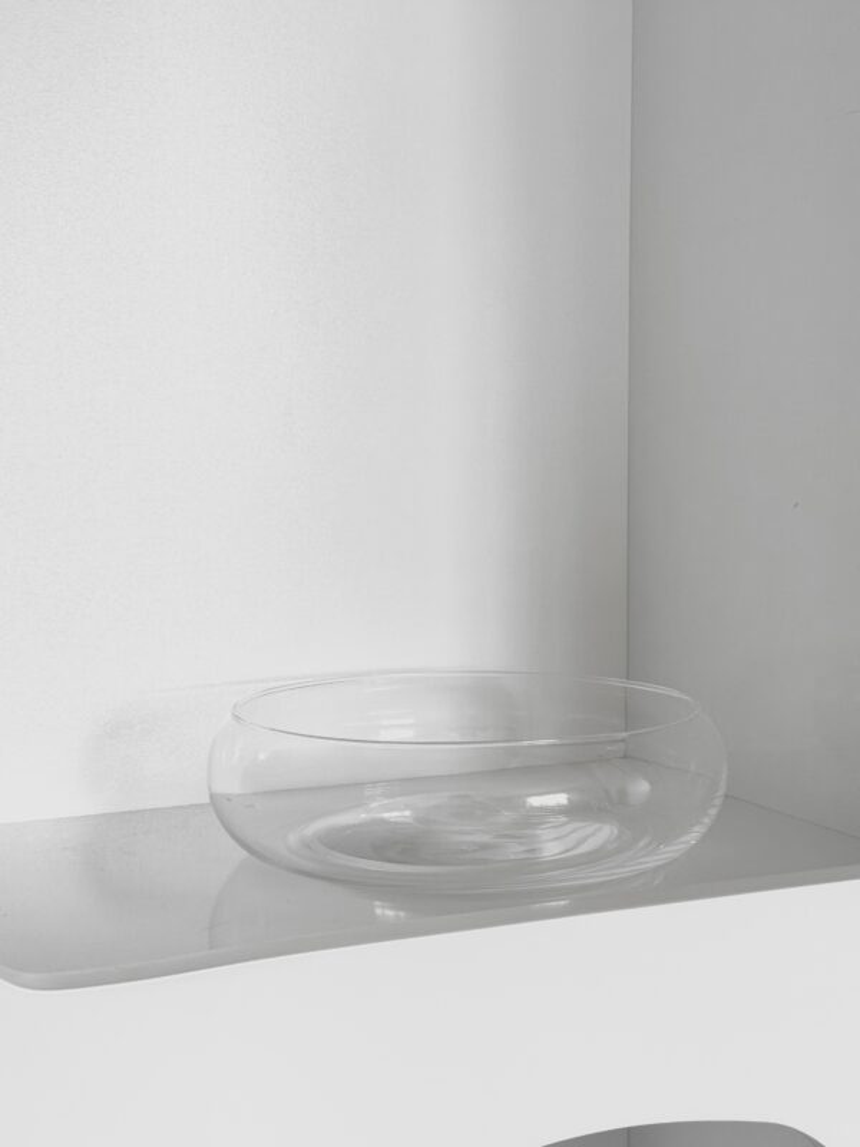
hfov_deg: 30.3
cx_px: 430
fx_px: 1590
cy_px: 574
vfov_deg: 39.7
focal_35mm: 48
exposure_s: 1/121
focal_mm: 6.76
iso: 64
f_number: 1.78
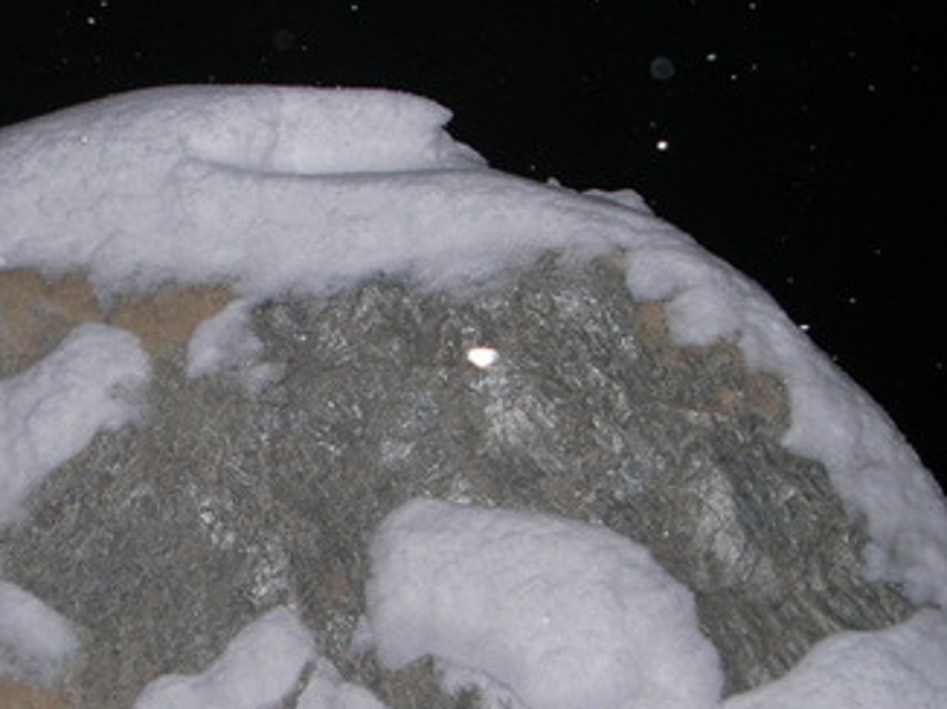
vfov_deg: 20.6
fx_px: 1914
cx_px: 264
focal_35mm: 70
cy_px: 613
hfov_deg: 27.5
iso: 100
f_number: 3.3
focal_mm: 6.3
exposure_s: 1/30
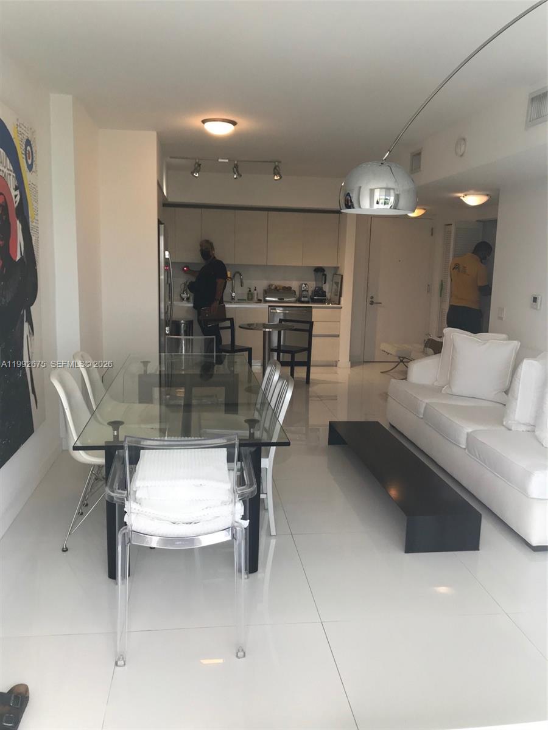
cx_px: 274
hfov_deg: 49.7
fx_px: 591
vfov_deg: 63.4
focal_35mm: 28
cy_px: 365
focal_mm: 3.99
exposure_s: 1/120
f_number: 1.8
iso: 40
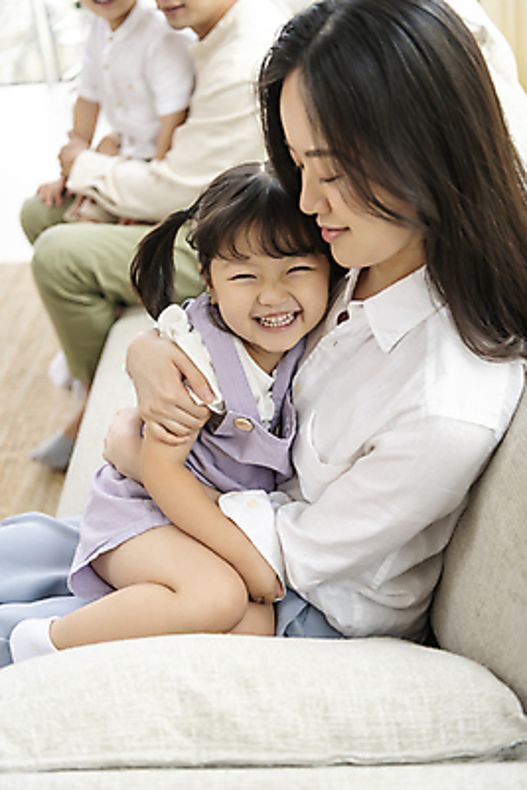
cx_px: 264
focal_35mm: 48
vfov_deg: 41.1
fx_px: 1053
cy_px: 395
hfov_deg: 28.1
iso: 250
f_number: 2.8
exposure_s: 1/125
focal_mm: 48
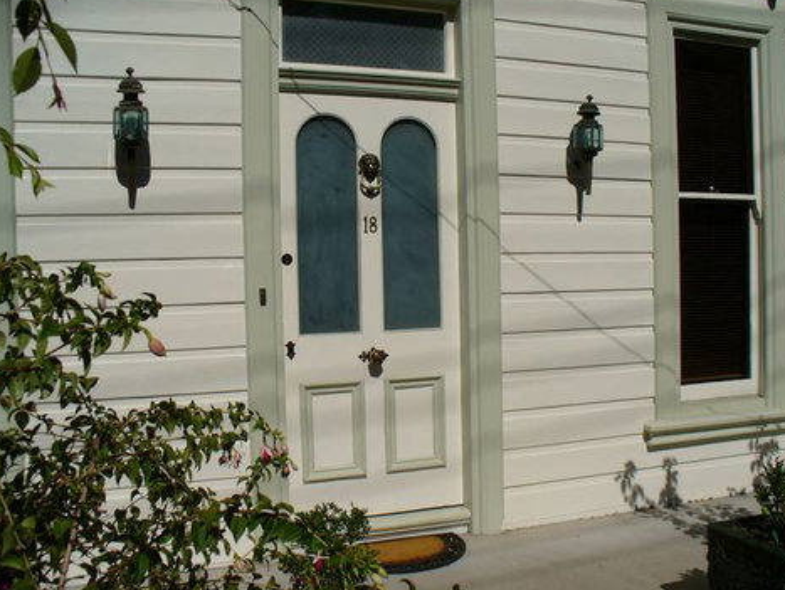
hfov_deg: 48.9
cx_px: 392
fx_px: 862
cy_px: 291
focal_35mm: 38
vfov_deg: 37.8
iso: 64
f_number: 5.6
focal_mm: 6.1
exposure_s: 1/1000
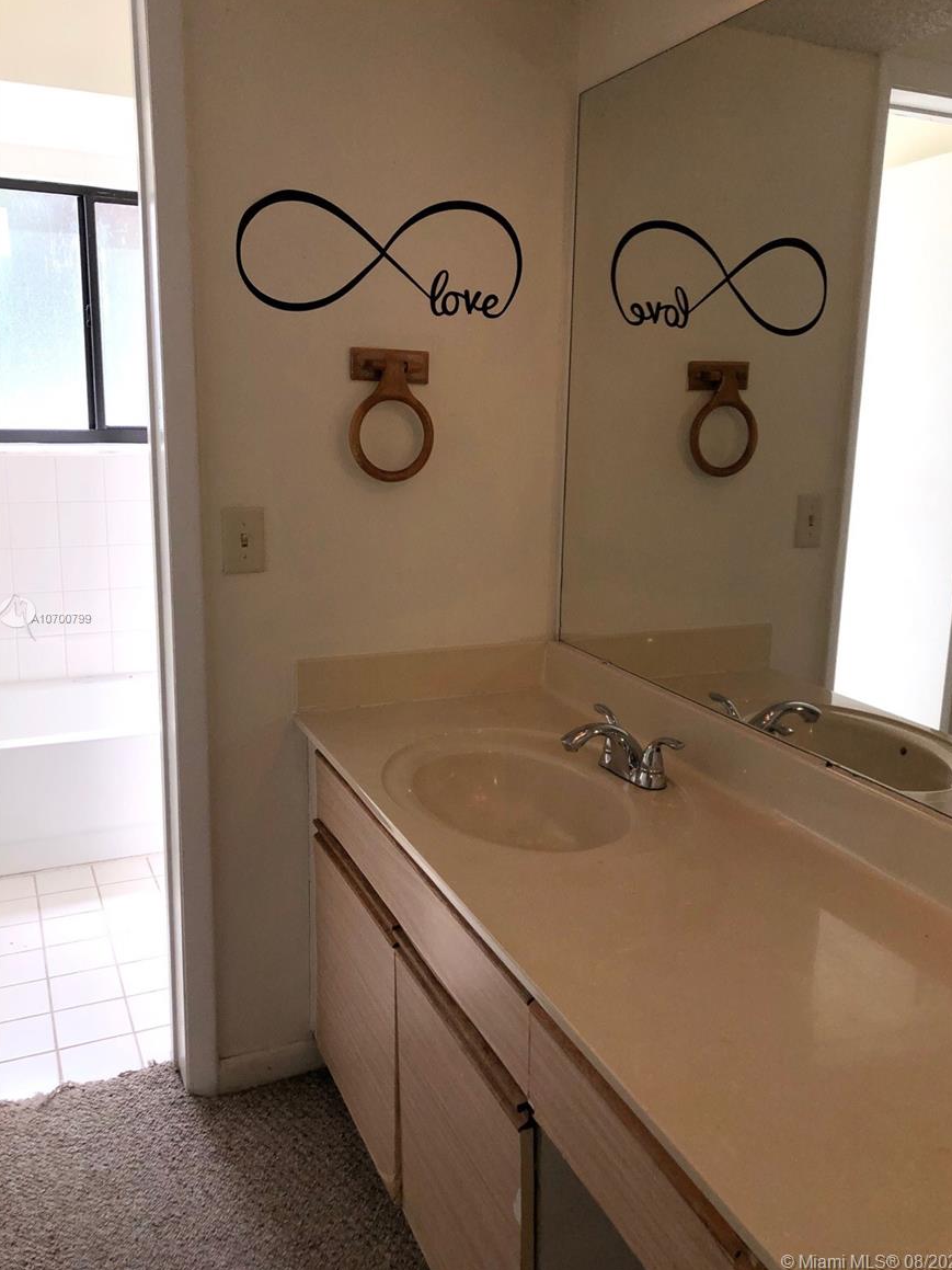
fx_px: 1064
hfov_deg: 48.2
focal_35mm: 29
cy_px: 618
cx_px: 485
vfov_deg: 61.7
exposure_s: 1/484
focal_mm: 3.99
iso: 20
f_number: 1.8
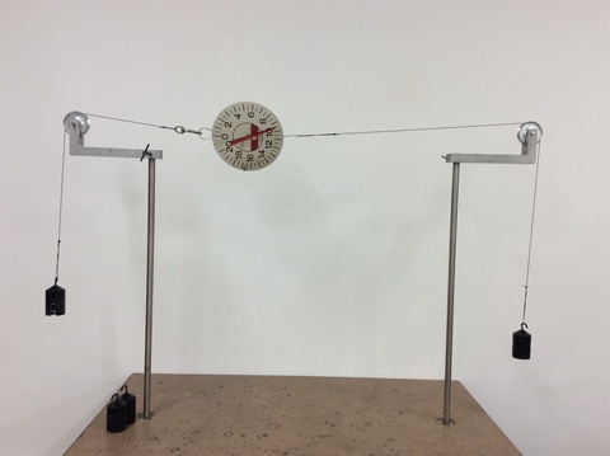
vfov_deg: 44.1
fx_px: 563
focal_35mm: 32
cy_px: 228
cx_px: 305
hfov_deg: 56.9
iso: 40
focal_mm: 3.3
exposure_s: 1/60
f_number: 2.4
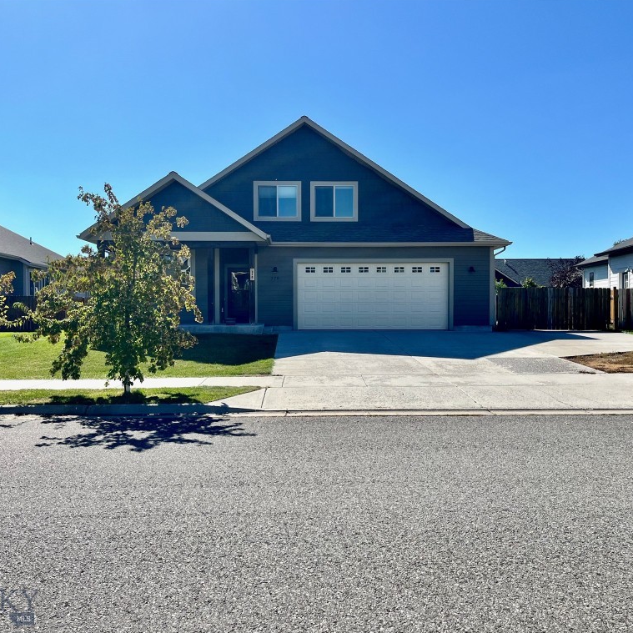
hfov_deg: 52.5
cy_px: 316
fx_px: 641
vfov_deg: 52.5
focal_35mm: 31
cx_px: 304
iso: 50
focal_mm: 5.1
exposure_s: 1/4854
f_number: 1.6
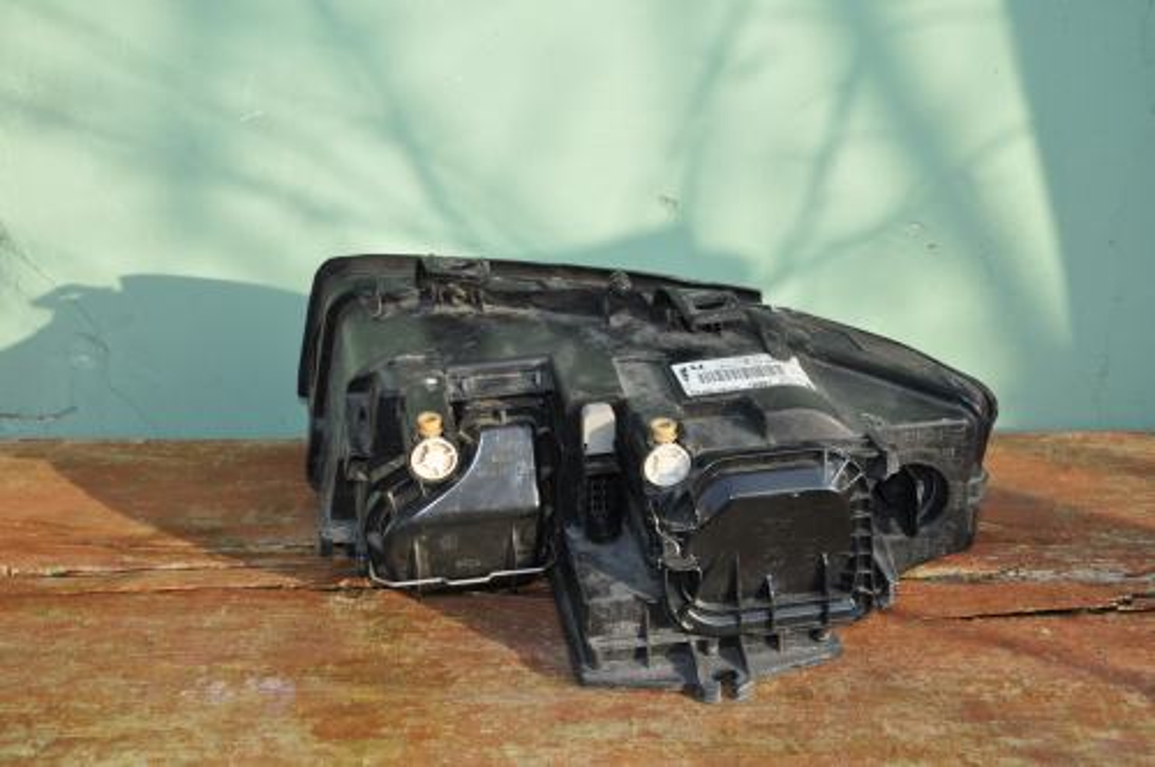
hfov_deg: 41.2
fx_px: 1538
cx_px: 578
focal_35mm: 48
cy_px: 384
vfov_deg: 28.0
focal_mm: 32
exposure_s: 1/200
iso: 200
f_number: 5.6
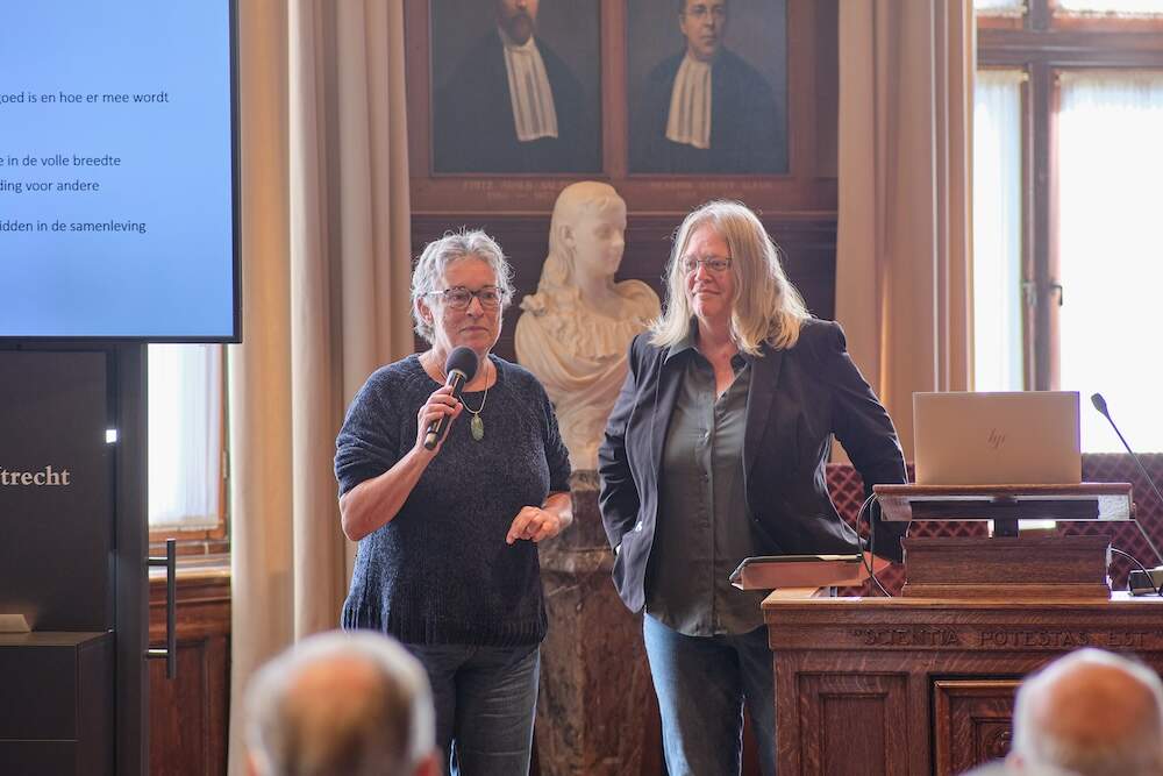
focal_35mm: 128
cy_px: 388
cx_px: 582
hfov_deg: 16.0
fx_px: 4135
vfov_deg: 10.7
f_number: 2
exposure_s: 1/200
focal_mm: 85
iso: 640
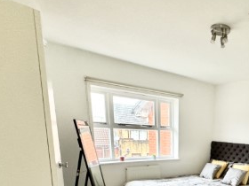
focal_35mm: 32
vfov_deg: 39.1
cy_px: 186
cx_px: 220
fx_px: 230
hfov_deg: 50.9
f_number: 2.2
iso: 640
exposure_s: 1/60
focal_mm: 2.22
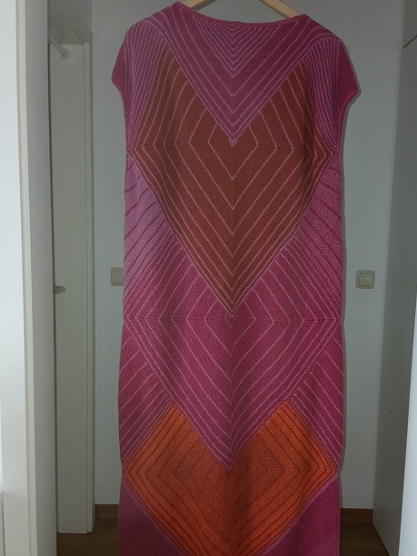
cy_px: 293
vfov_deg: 53.9
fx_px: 546
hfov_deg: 41.8
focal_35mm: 34
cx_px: 226
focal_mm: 3.98
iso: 250
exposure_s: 1/50
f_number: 1.8
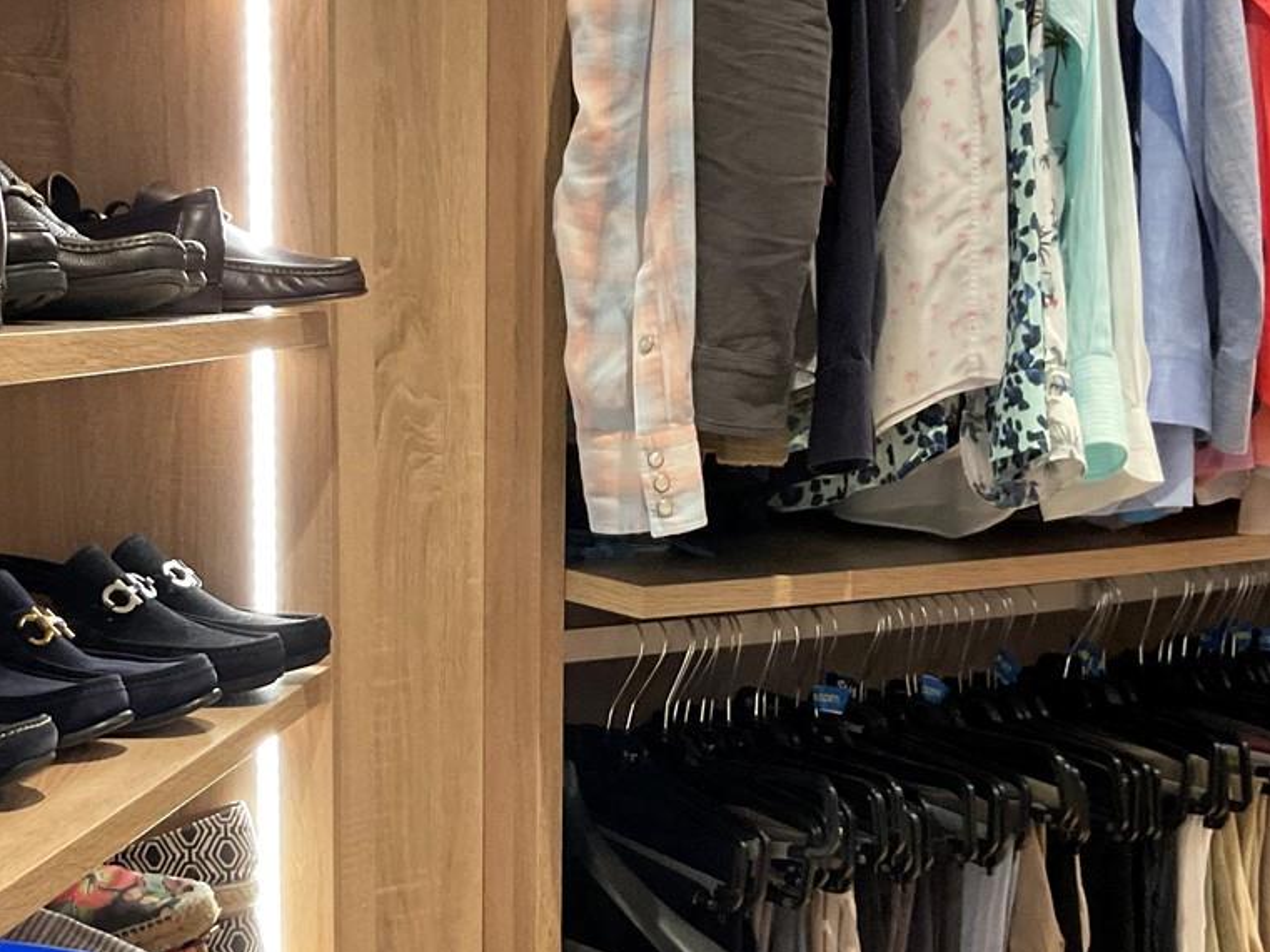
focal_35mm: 61
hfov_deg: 31.4
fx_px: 2237
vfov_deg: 23.9
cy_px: 653
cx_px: 397
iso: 160
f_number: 1.8
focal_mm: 3
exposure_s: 1/60
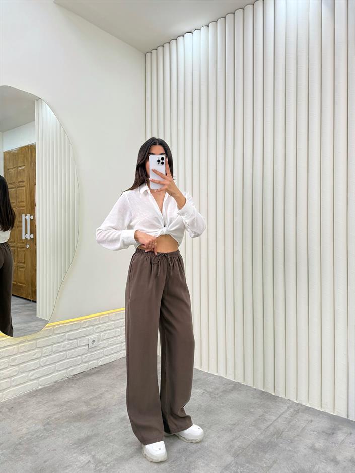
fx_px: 328
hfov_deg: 56.8
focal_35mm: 24
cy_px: 236
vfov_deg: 71.6
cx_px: 178
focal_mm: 6.76
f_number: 1.78
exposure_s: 1/317
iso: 100
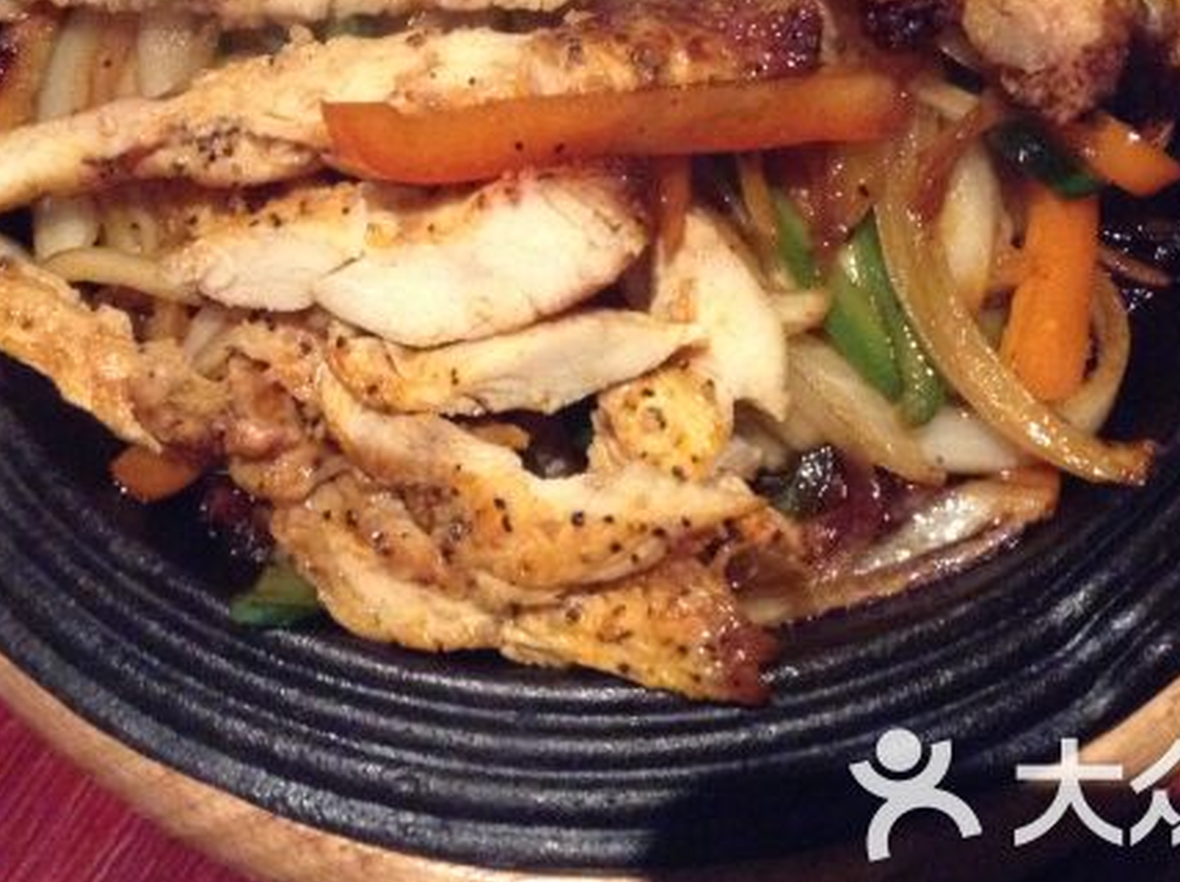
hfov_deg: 35.6
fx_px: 1839
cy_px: 216
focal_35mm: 54
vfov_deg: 26.6
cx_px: 576
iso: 640
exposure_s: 1/15
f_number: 2.4
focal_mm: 3.3
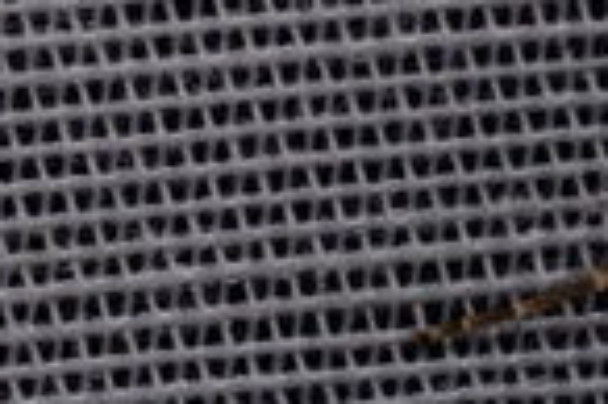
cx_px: 1195
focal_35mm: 691
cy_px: 346
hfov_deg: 3.0
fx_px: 11652
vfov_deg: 2.0
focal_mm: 85
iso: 100
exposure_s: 1/60
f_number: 32
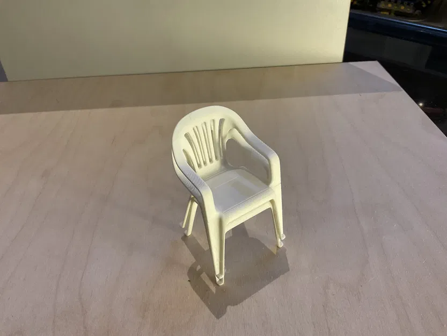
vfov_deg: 48.2
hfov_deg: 61.7
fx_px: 375
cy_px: 168
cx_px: 224
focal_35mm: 29
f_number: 1.8
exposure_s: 1/50
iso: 80
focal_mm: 3
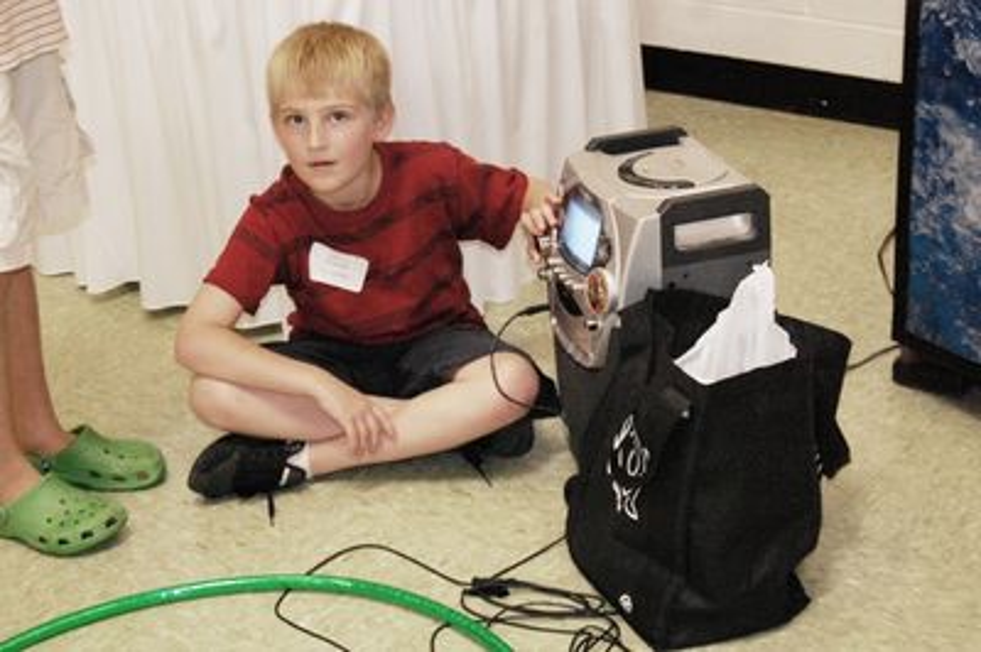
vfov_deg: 19.7
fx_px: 1879
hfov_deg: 29.3
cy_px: 326
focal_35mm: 69
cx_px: 490
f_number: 5.3
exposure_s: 1/100
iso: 1600
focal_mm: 46
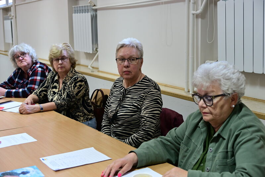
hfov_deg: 39.6
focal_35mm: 50
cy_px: 88
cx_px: 132
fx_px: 368
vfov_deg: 27.0
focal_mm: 50
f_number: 5.6
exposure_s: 1/50
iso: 2200
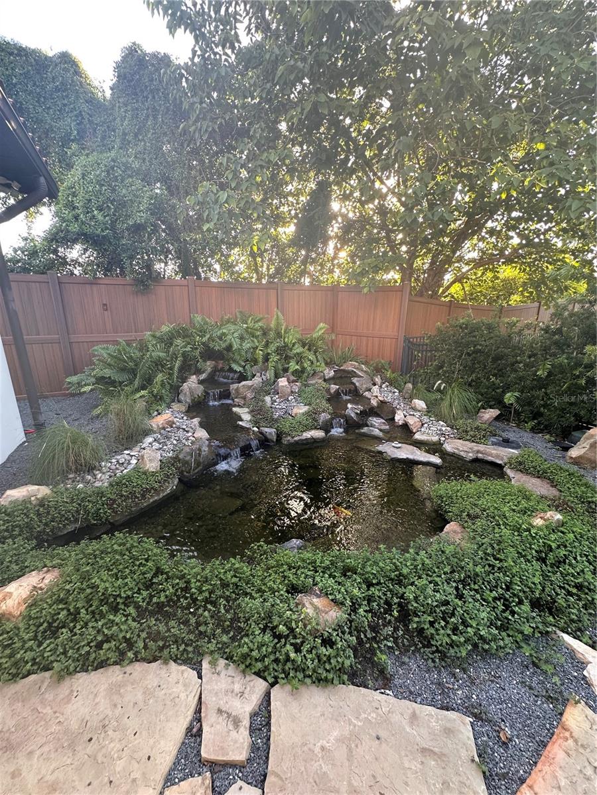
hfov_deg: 85.7
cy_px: 398
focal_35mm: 14
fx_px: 322
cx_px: 298
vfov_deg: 102.1
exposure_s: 1/99
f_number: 2.2
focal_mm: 2.22
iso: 125
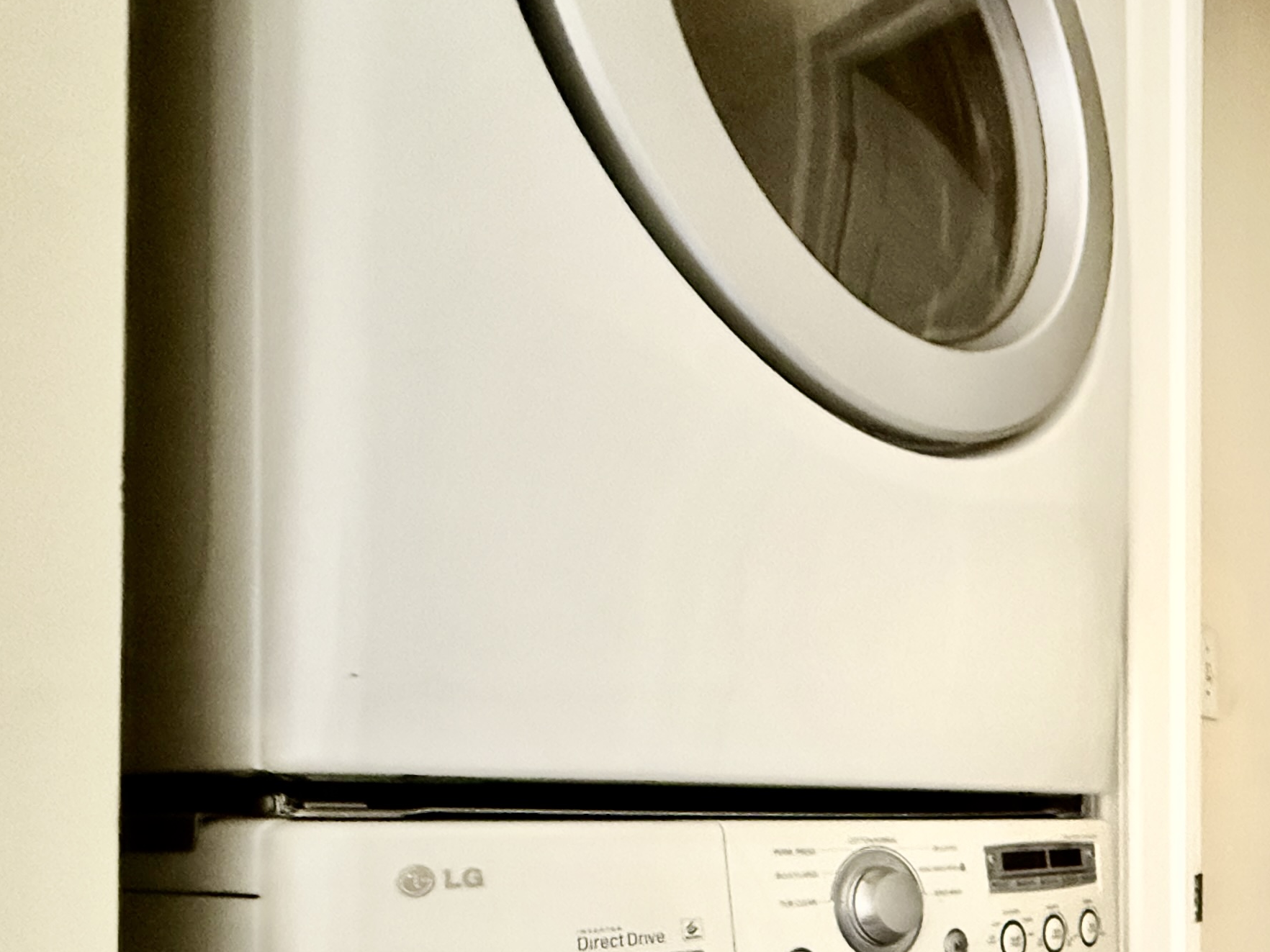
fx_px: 1174
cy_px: 815
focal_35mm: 32
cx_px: 1335
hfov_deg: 45.5
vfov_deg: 41.4
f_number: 2.2
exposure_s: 1/40
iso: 1600
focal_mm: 2.22
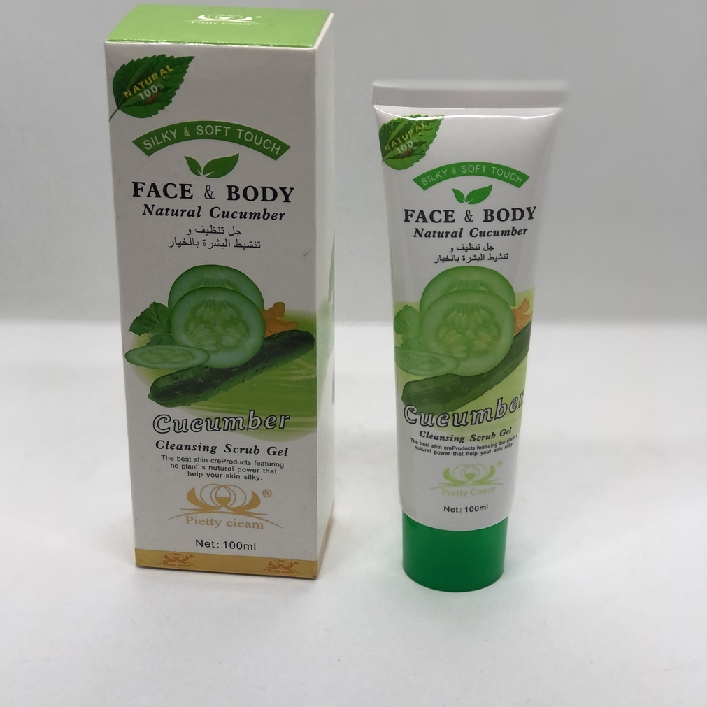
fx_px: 1571
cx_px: 350
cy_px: 301
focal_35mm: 68
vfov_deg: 25.3
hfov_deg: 25.4
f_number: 2.8
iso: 25
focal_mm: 6.6
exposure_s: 1/30
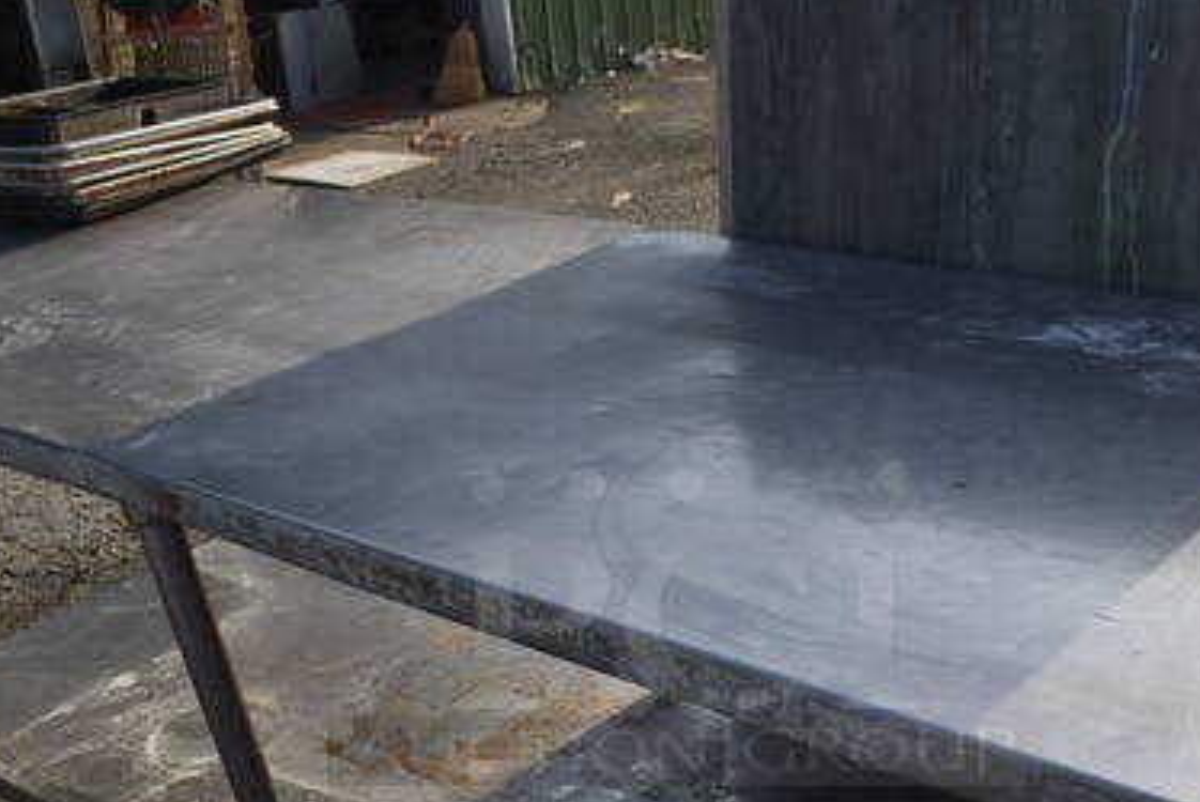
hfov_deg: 44.3
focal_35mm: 44
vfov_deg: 30.0
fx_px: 1468
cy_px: 616
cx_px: 687
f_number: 8
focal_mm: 18
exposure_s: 1/400
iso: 200
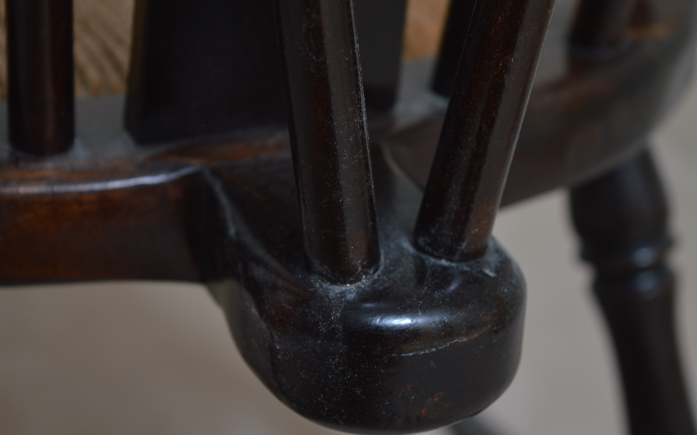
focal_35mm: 85
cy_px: 208
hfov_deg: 24.5
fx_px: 1605
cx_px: 347
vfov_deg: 15.5
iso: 100
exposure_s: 1/60
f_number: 5.6
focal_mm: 55
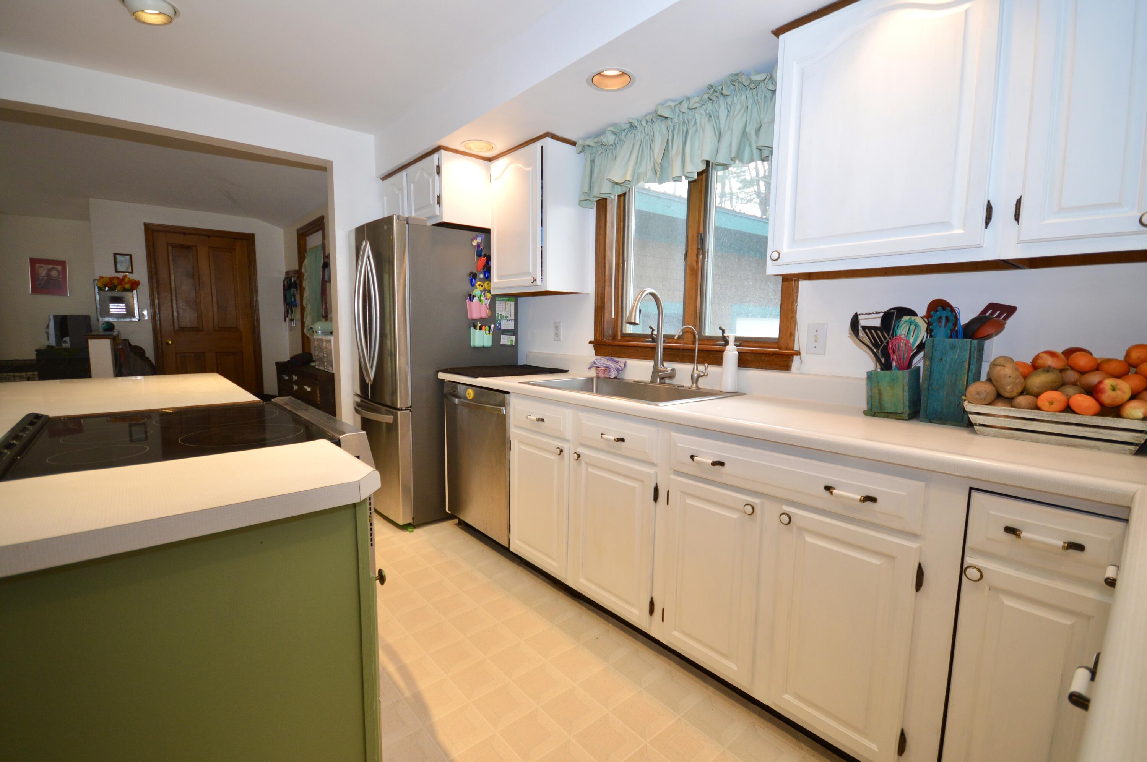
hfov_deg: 100.4
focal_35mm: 15
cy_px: 381
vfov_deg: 77.2
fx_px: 477
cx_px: 574
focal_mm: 10
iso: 450
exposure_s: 1/60
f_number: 4
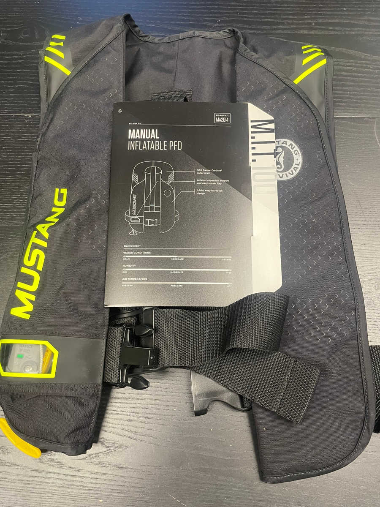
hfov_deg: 53.1
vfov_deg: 67.3
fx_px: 381
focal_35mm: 26
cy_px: 254
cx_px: 190
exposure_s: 1/55
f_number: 1.6
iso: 320
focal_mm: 4.2
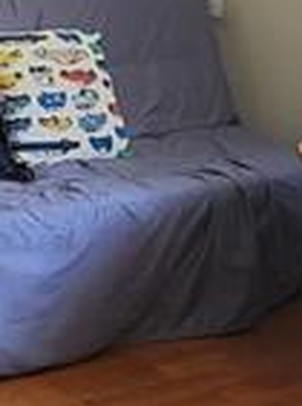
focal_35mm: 142
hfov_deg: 10.0
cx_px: -187
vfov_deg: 13.1
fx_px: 1659
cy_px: -213
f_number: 1.8
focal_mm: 5.4
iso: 200
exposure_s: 1/40
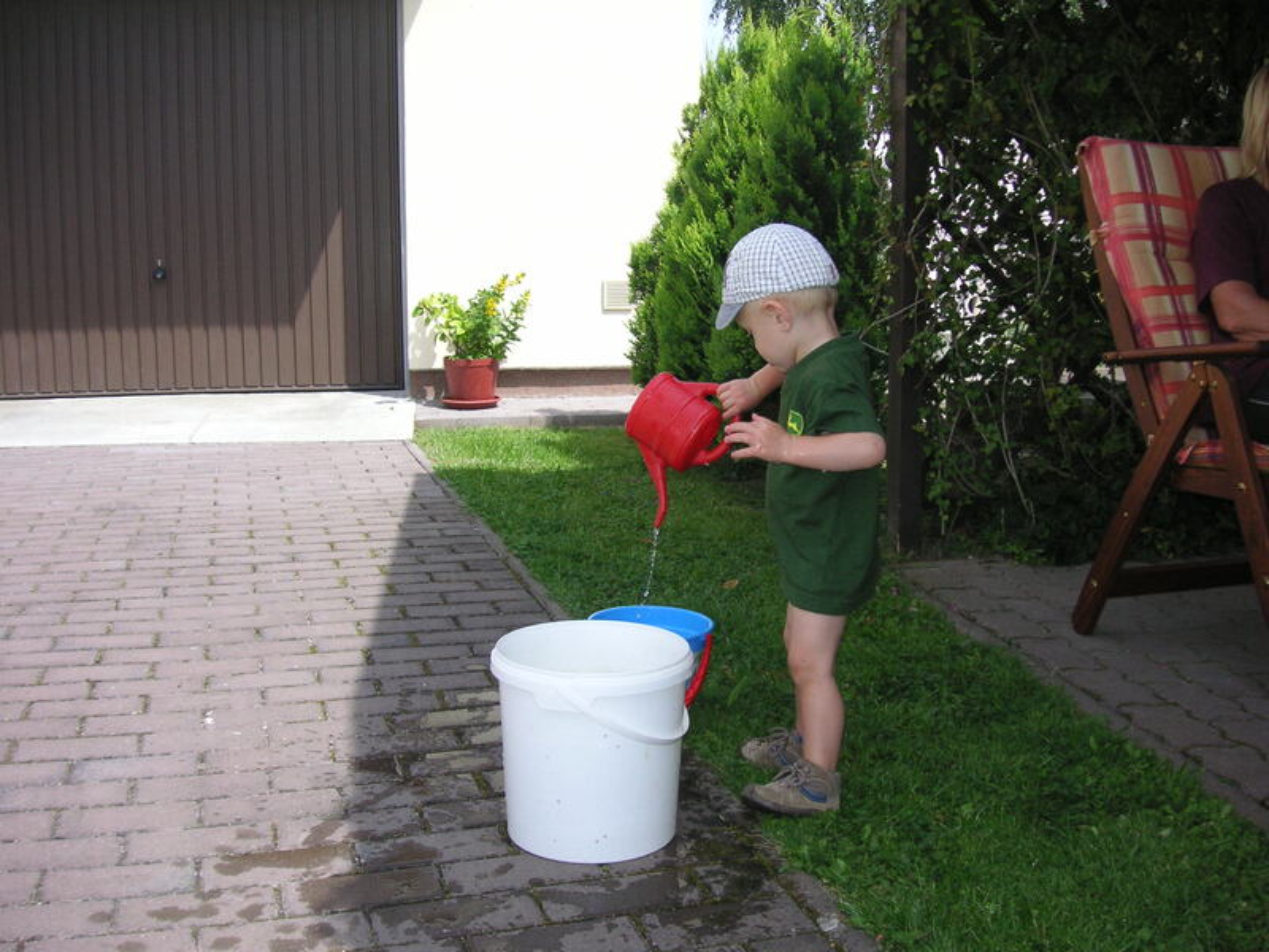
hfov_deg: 50.1
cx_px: 634
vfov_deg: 38.7
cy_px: 476
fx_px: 1356
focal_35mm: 37
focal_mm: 6.1
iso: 50
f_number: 2.8
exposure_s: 1/1000
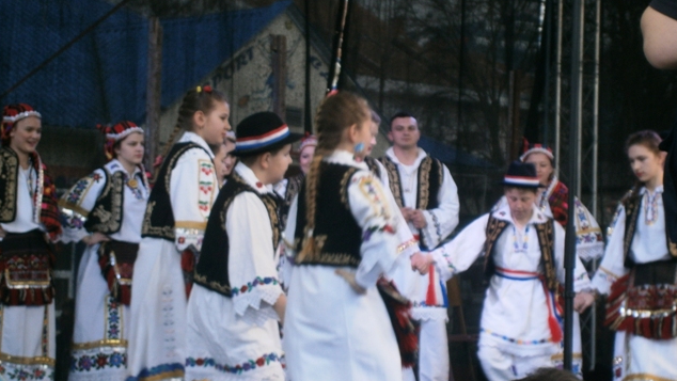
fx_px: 1993
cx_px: 338
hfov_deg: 19.3
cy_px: 187
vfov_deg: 10.9
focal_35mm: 111
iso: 125
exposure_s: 1/80
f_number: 5.4
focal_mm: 17.8
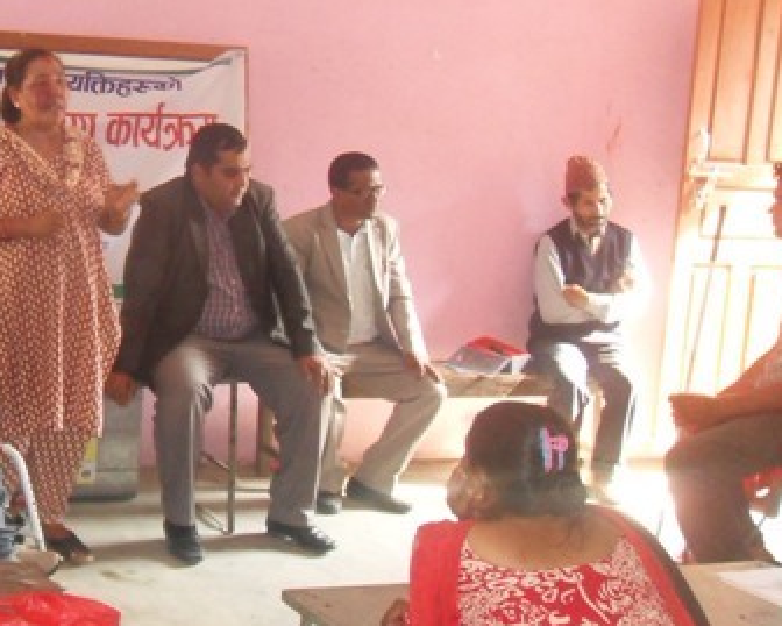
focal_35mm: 65
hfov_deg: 28.2
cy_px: 219
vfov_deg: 23.4
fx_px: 1505
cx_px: 102
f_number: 3.5
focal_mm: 6.3
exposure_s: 1/45
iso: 400
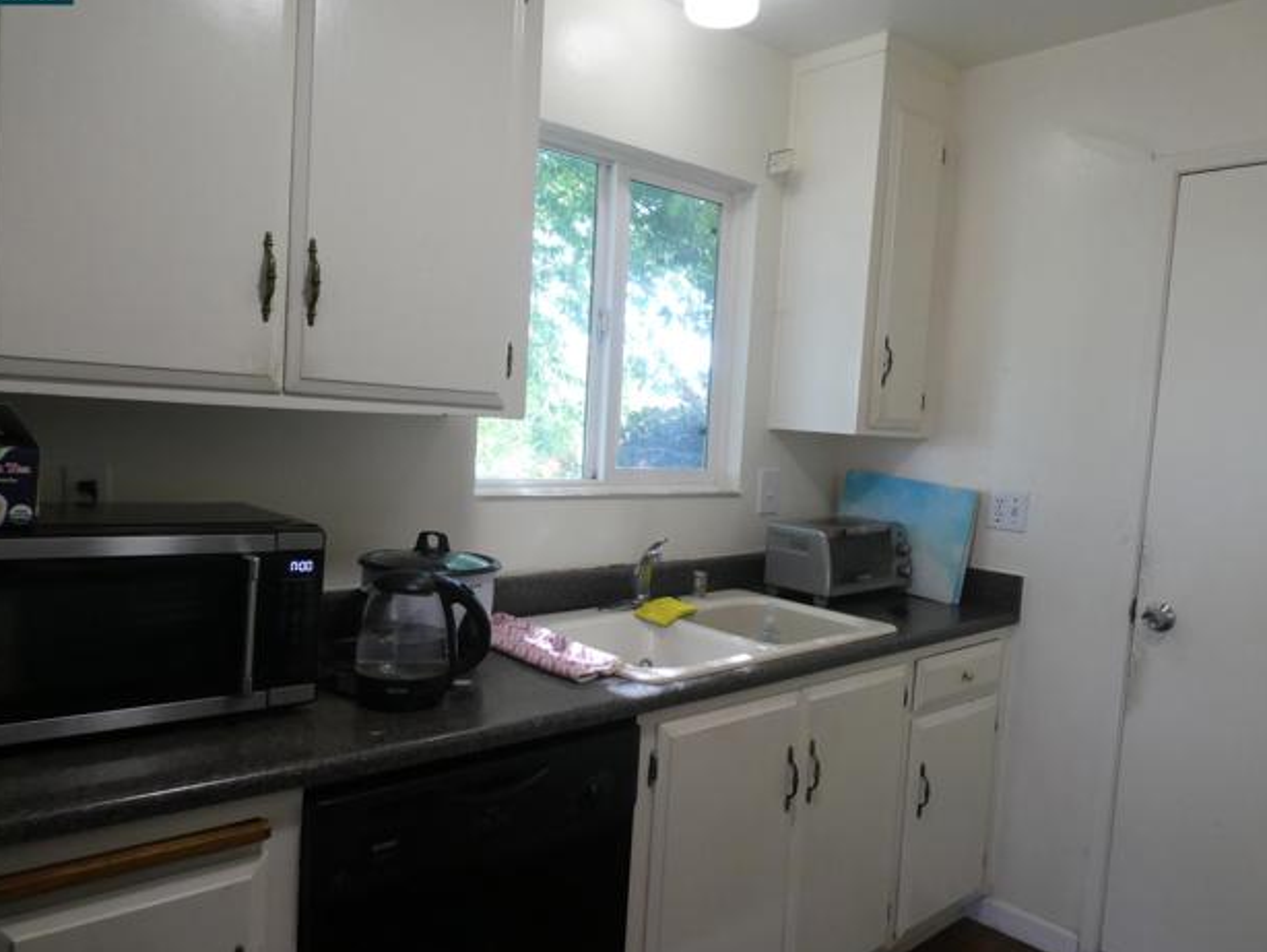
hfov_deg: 69.4
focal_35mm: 25
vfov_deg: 54.9
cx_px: 648
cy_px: 479
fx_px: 915
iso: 320
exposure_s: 1/60
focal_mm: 4.3
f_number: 3.3
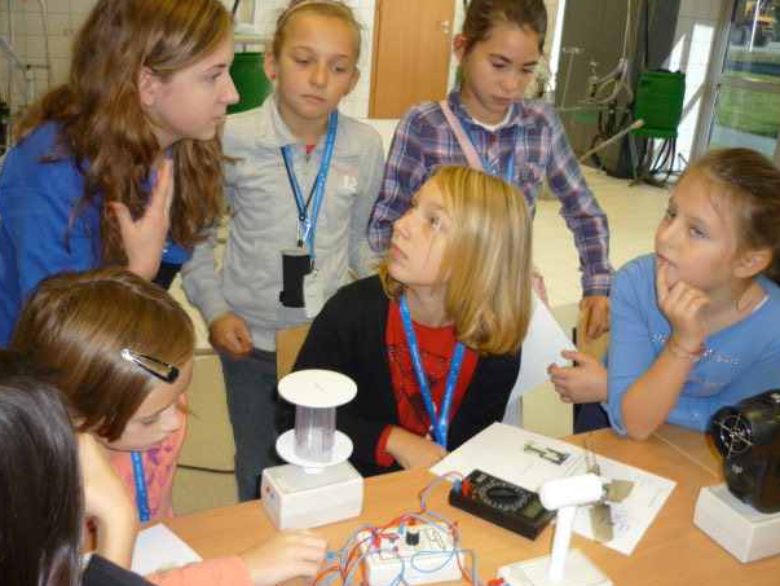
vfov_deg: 40.7
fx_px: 789
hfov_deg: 52.6
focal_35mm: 35
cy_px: 279
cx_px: 379
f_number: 2.8
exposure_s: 1/30
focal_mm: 5.5
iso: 100
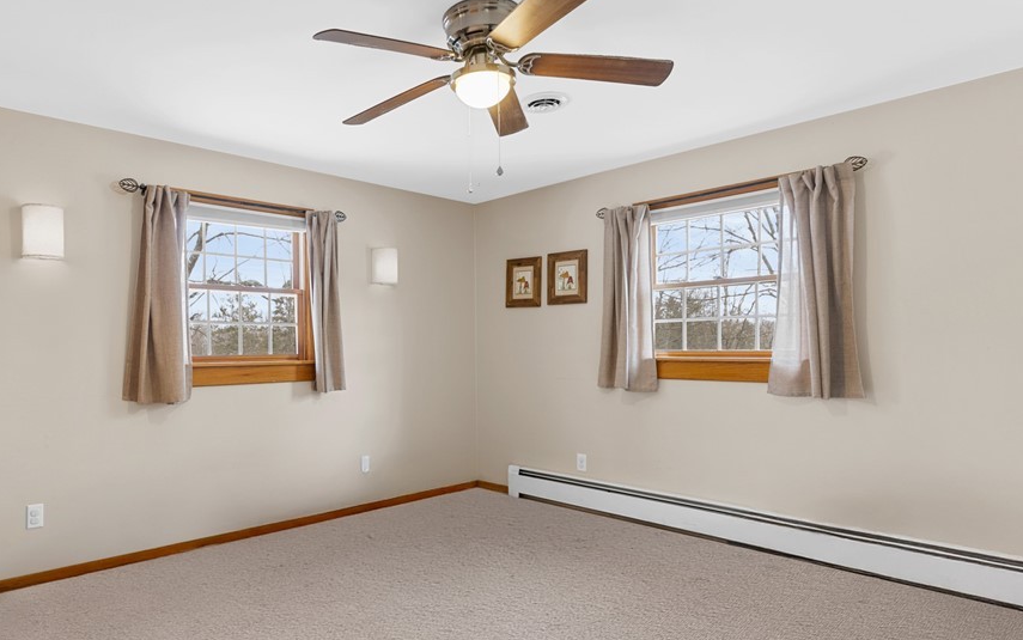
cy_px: 347
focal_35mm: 22
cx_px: 392
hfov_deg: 78.4
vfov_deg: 55.0
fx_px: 614
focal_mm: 17
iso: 250
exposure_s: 2.5
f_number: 9
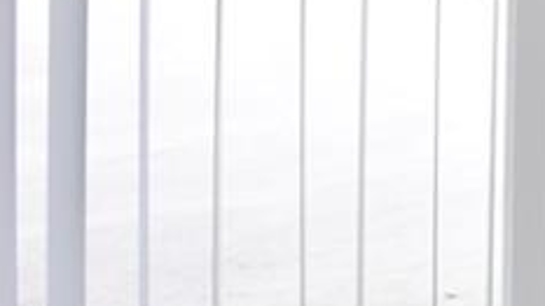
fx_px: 1789
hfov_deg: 10.4
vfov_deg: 9.1
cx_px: 1754
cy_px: -357
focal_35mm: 124
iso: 200
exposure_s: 1/125
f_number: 5.6
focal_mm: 11.5
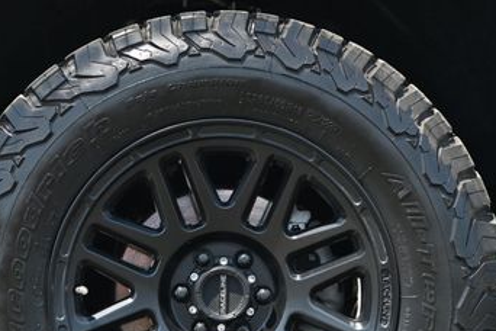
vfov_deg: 15.3
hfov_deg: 23.0
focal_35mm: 88
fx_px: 1219
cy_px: 285
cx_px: 228
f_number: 5
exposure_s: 1/250
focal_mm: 31.5
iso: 280
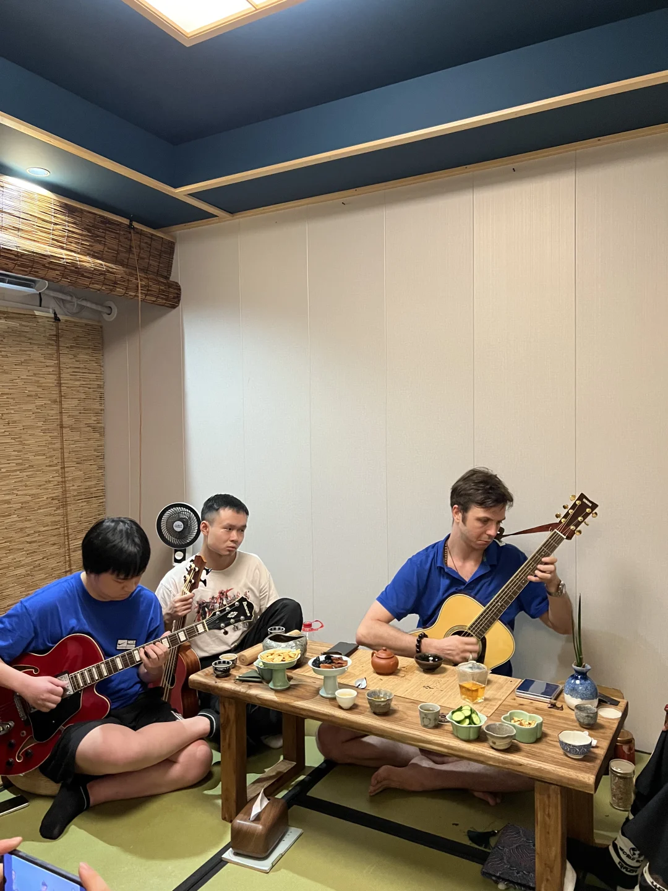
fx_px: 669
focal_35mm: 26
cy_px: 446
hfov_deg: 53.1
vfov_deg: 67.3
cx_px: 334
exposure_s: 1/33
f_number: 1.5
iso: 500
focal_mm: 5.7
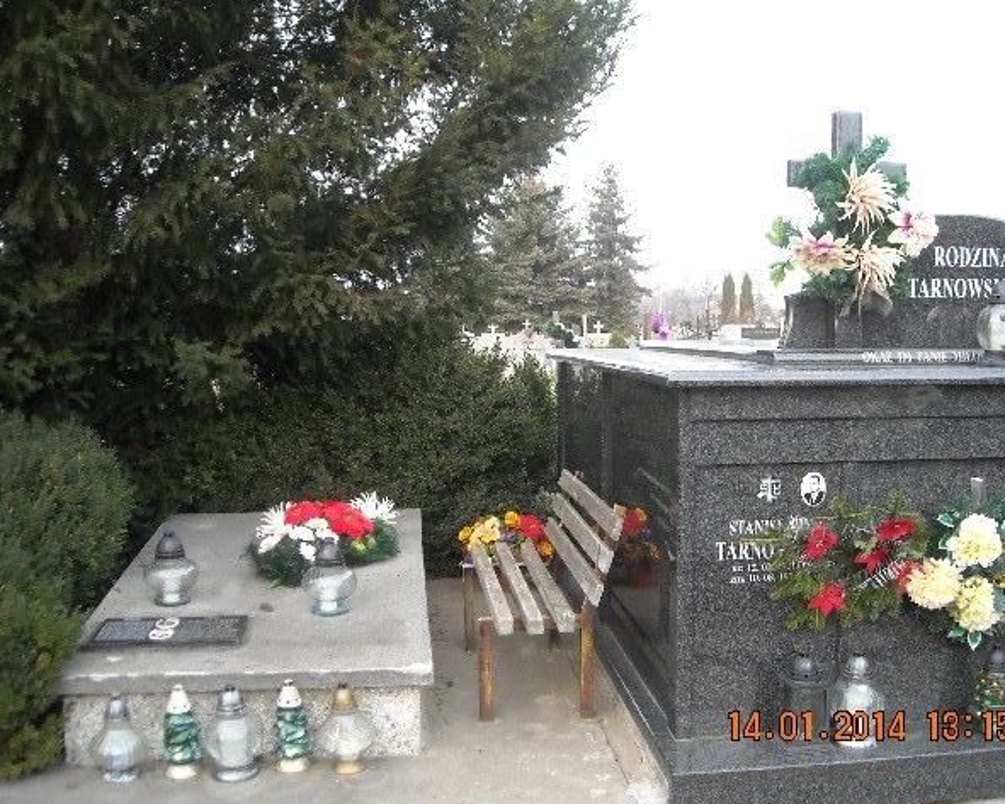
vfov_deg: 40.1
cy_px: 405
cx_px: 515
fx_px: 1101
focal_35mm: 37
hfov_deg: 49.1
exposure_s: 1/161
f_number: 2.8
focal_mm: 5.7
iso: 147
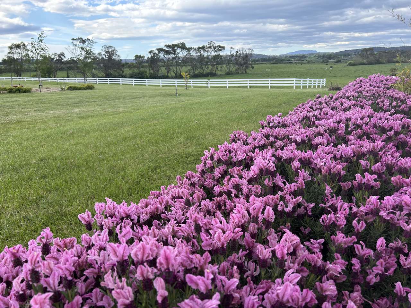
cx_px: 206
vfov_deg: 53.1
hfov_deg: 67.3
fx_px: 309
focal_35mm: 26
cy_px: 154
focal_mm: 5.7
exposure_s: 1/1089
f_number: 1.5
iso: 50
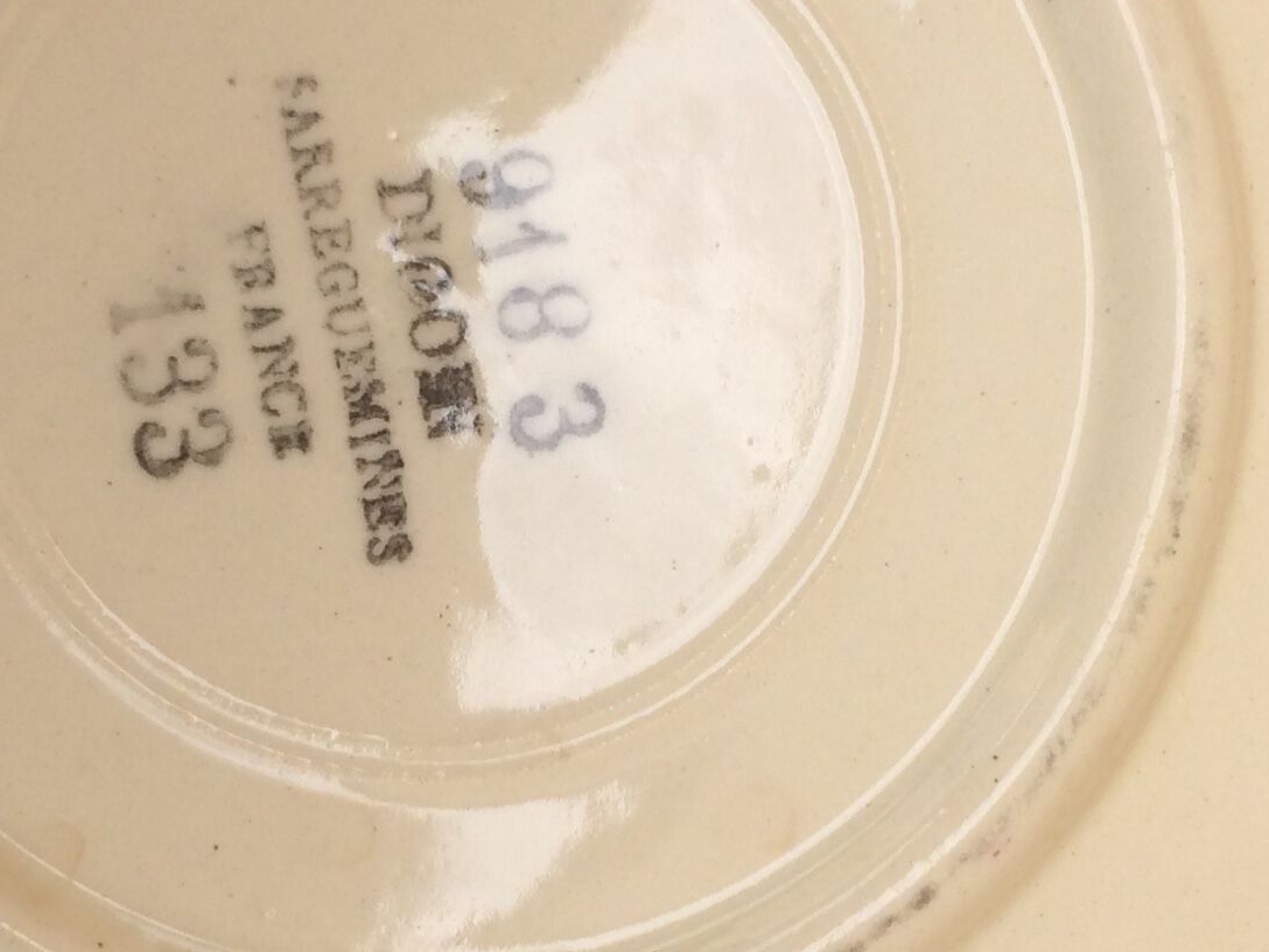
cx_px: 456
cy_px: 516
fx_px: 3189
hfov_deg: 22.4
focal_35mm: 87
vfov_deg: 17.0
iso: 32
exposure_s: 1/1208
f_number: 2.2
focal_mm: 4.15
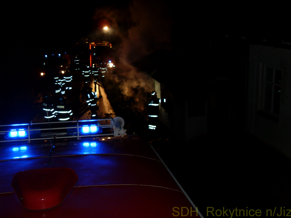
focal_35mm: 38
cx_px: 148
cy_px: 107
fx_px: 319
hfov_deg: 49.0
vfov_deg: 37.7
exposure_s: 1/45
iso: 100
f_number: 2.8
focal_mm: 6.3
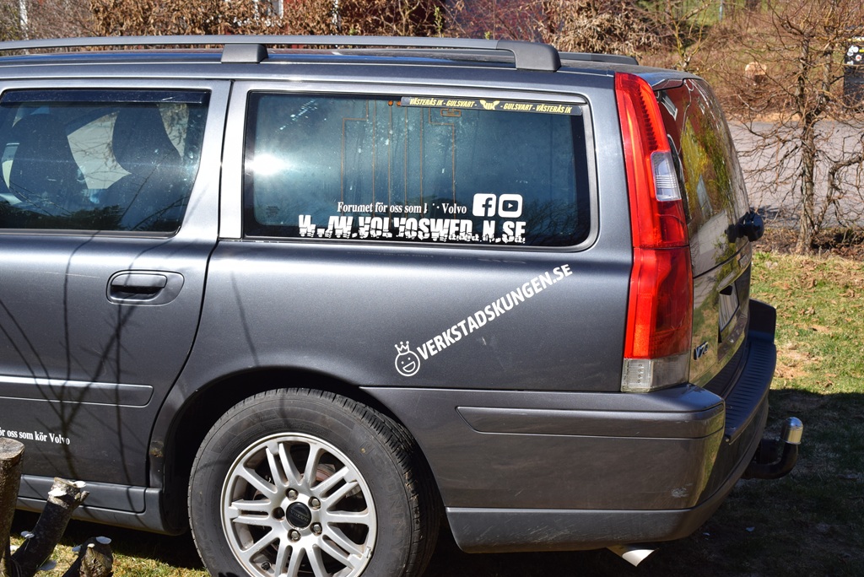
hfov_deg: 36.9
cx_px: 432
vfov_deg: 25.1
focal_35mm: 54
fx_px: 1297
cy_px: 288
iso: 200
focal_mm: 36
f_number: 10
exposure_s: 1/400
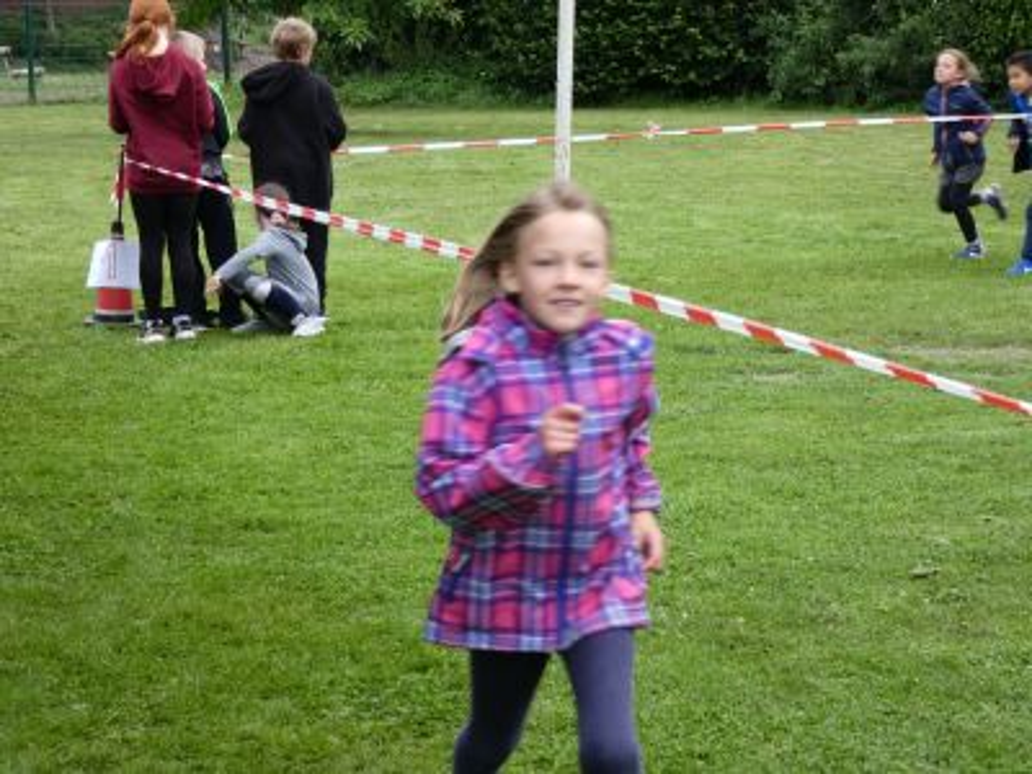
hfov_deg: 18.4
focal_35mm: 107
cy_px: 387
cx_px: 516
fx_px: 3190
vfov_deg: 13.8
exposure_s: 1/125
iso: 80
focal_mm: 19.2
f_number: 4.9
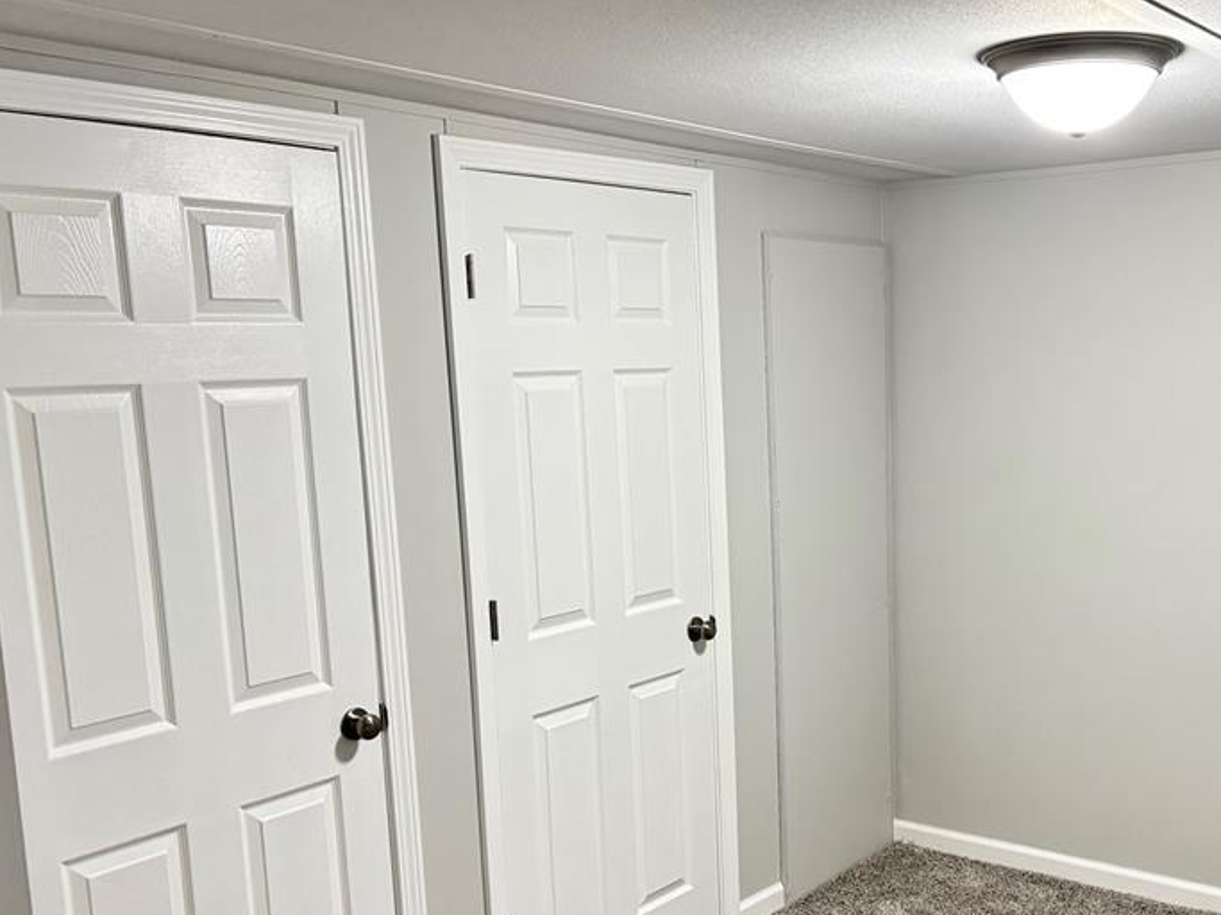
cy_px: 570
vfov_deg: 36.6
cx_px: 828
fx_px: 1375
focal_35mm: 39
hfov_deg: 47.0
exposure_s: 1/60
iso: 400
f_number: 1.6
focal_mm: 5.96
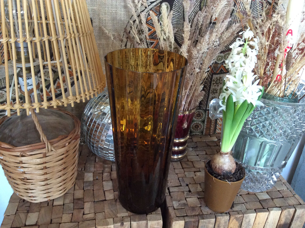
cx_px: 152
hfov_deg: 56.9
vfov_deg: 44.1
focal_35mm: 32
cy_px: 114
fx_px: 282
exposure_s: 1/25
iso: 200
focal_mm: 3.3
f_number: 2.4
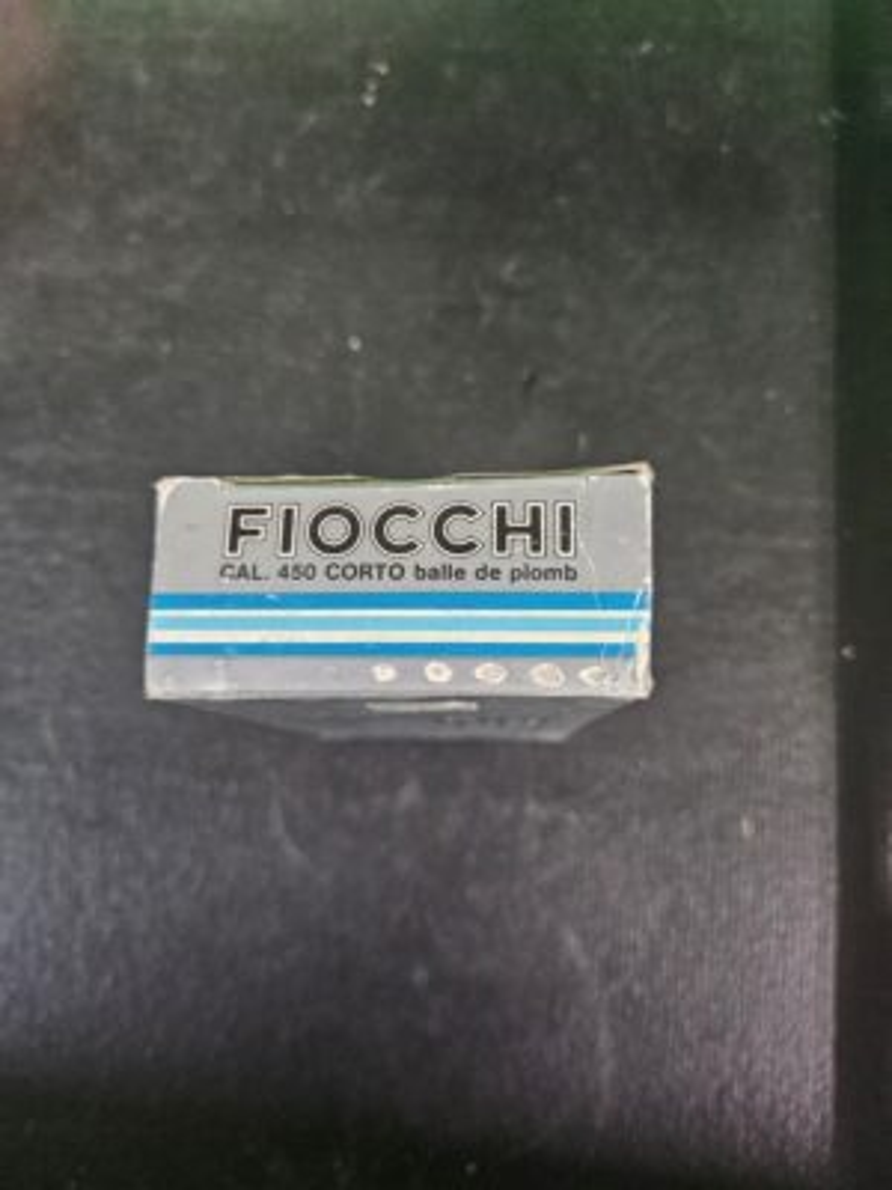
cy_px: 595
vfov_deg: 71.6
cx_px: 446
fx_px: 825
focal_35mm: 24
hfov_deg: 56.8
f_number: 1.8
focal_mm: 5
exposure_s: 1/34.3
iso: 500
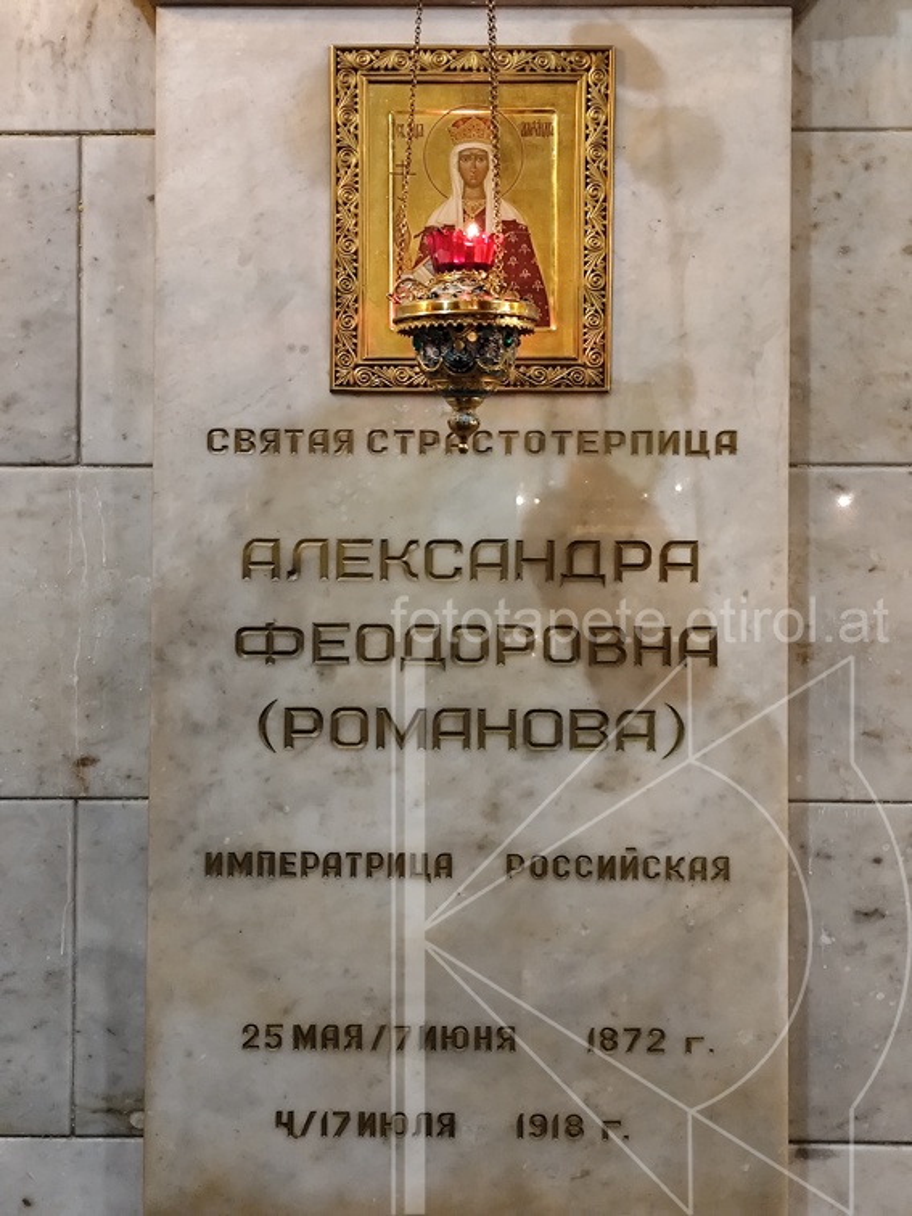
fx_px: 1616
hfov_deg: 31.5
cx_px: 456
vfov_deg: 41.2
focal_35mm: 46
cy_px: 608
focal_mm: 6.19
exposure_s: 1/20
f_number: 1.65
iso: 2000
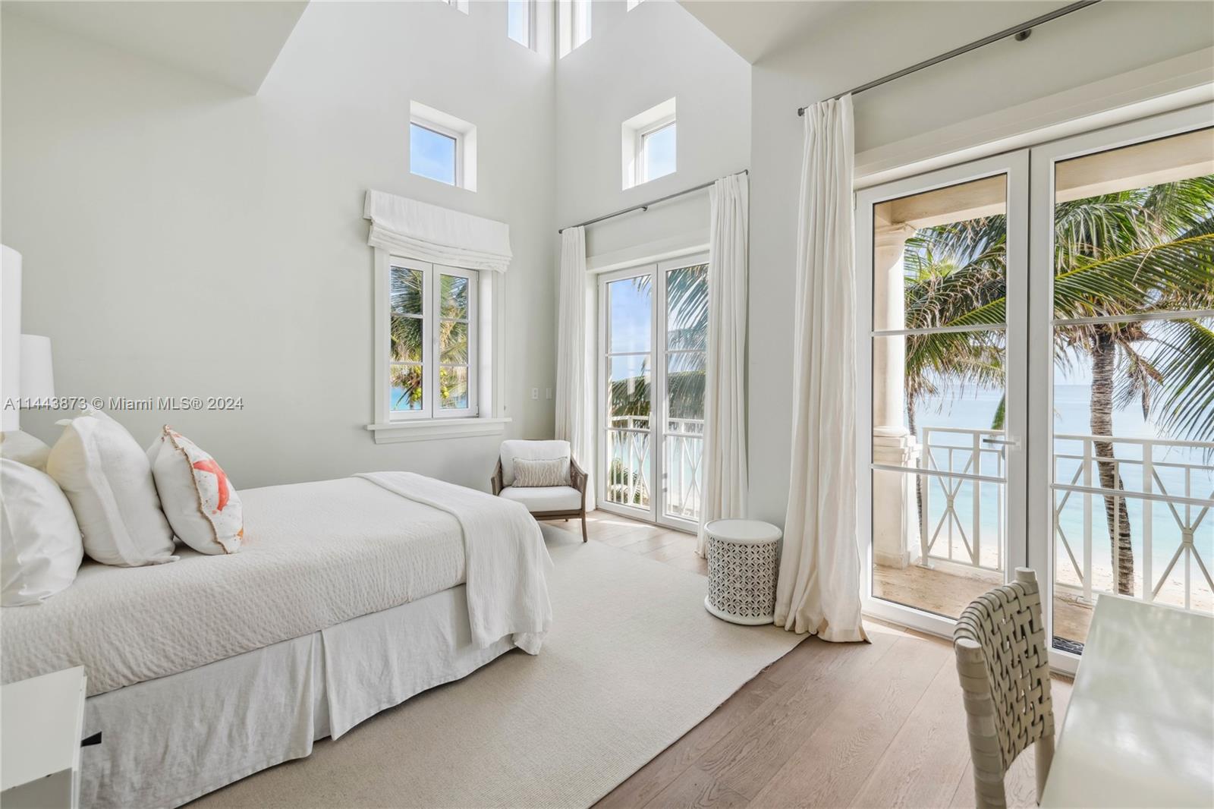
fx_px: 506
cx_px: 607
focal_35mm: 15
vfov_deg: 77.3
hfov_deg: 100.4
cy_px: 404
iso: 400
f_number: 9
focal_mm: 15
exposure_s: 1/160
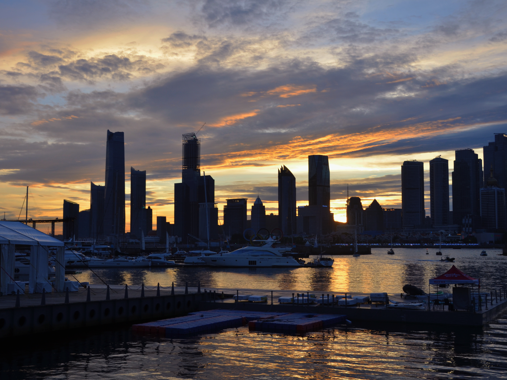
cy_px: 191
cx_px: 258
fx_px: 674
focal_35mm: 46
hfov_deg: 41.2
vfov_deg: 31.5
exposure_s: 1/160
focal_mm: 28
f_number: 6.3
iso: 200
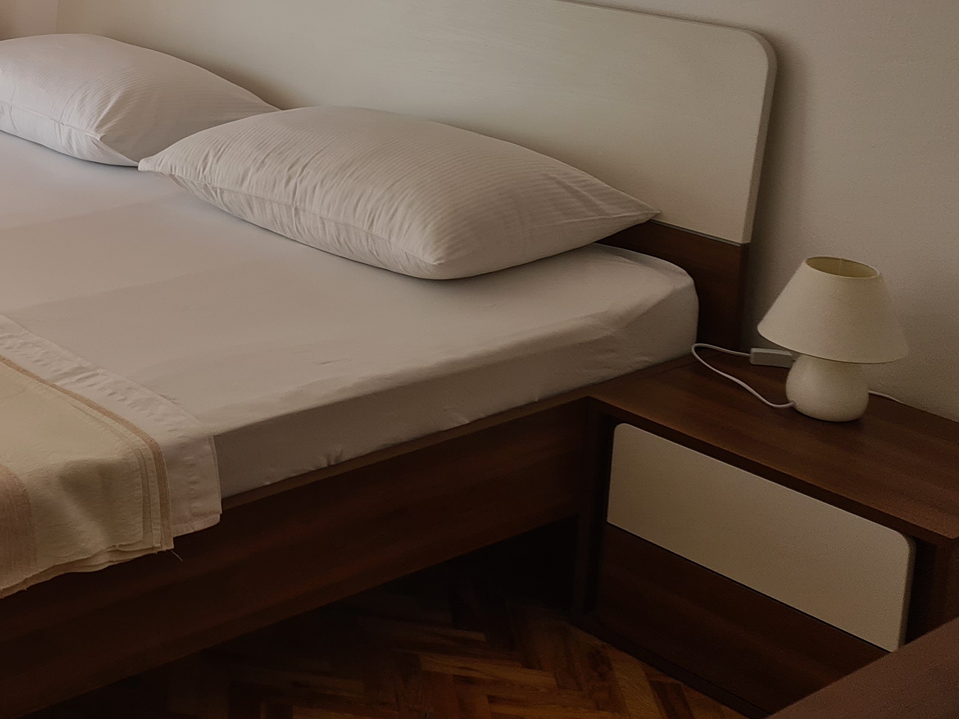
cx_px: -123
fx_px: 1718
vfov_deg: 22.9
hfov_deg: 28.1
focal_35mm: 62
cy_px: 41
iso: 50
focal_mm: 5.4
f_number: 1.8
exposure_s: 1/120
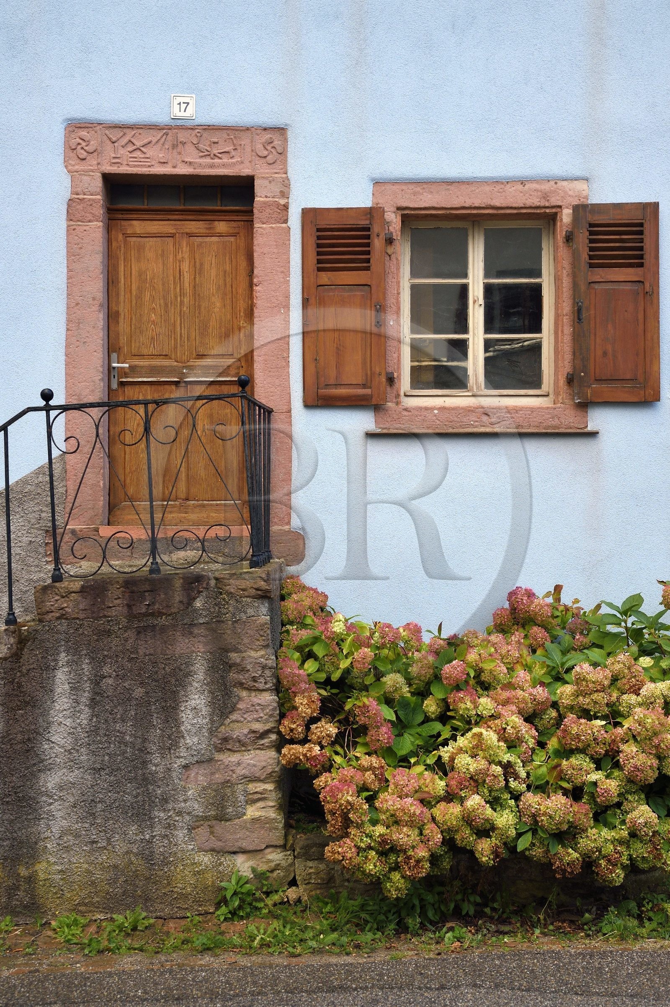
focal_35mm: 50
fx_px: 1397
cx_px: 335
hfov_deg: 27.0
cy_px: 504
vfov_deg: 39.6
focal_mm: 50
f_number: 7.1
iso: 800
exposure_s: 1/100
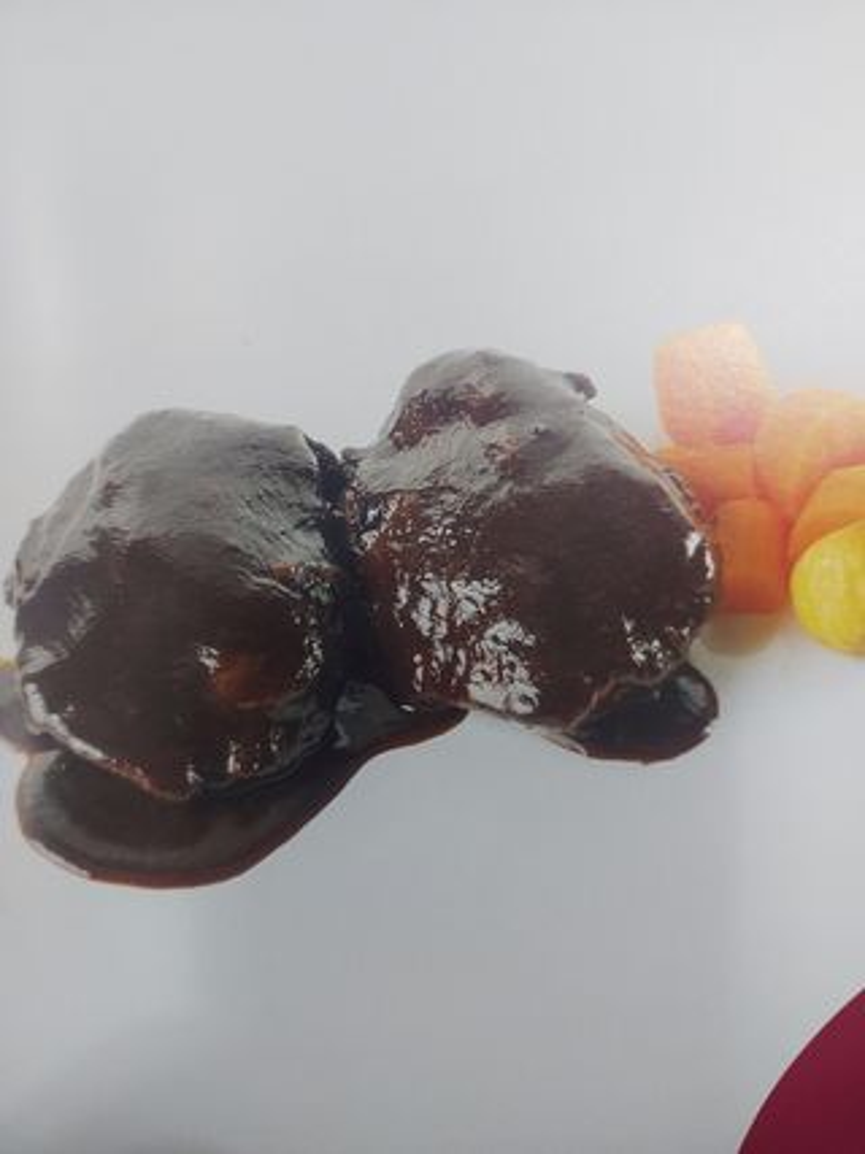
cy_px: 577
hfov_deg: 56.8
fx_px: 800
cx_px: 432
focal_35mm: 24
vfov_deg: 71.6
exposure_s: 1/50
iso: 160
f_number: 1.8
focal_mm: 5.23
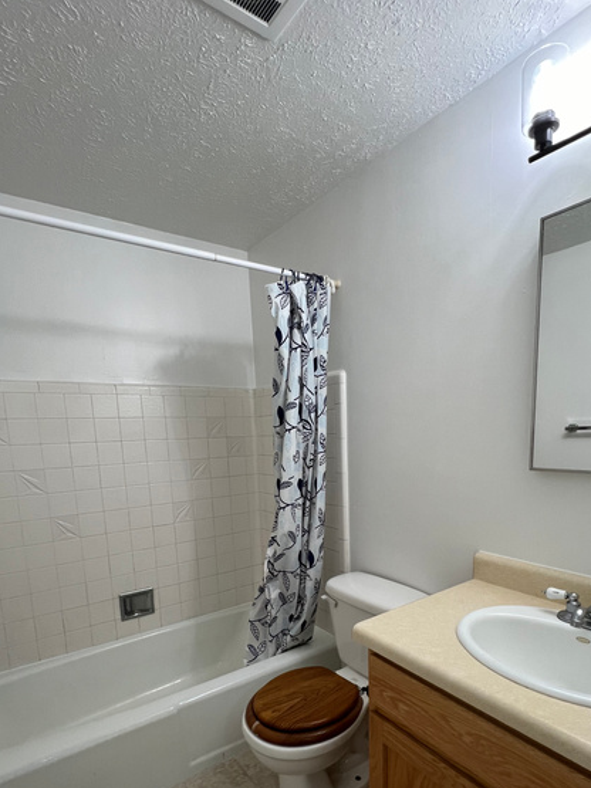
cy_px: 500
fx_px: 410
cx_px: 317
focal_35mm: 18
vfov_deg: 85.8
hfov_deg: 71.5
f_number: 1.8
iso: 160
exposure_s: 1/120
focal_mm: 1.57
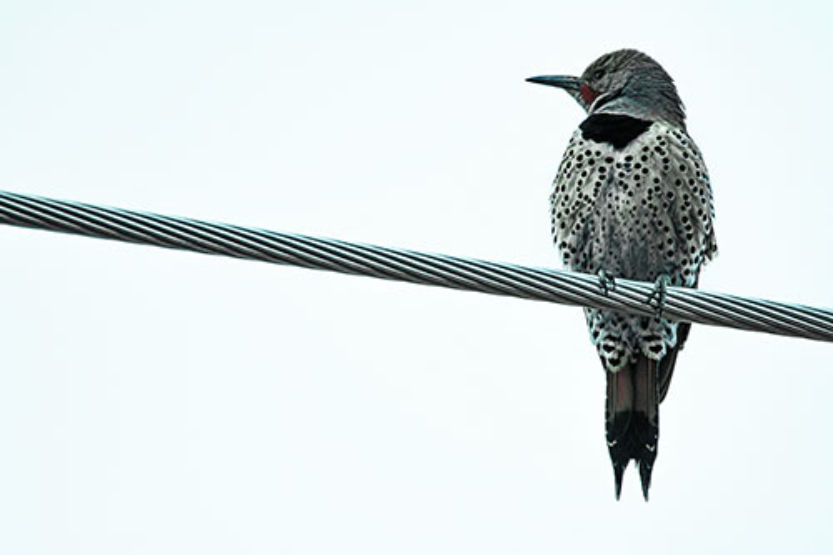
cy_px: 278
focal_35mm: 1200
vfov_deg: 1.1
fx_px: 27756
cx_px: 416
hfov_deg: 1.7
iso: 720
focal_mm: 1200
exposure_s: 1/1250
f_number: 13
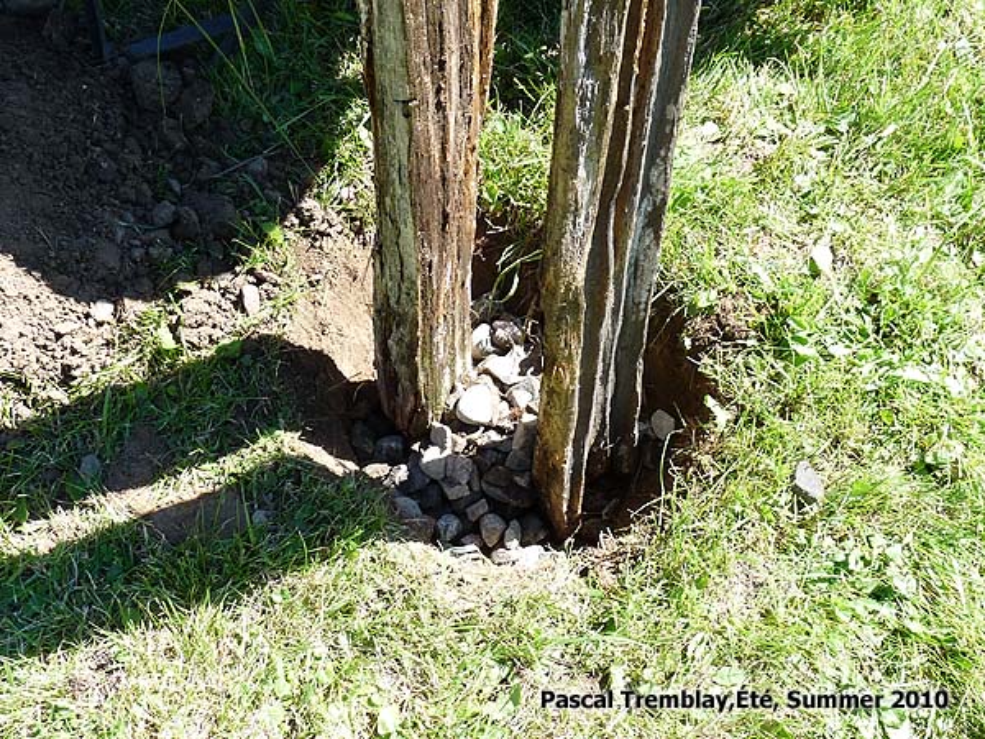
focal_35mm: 42
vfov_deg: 34.3
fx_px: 1195
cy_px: 370
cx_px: 492
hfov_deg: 44.8
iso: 100
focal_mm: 4.8
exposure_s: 1/160
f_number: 4
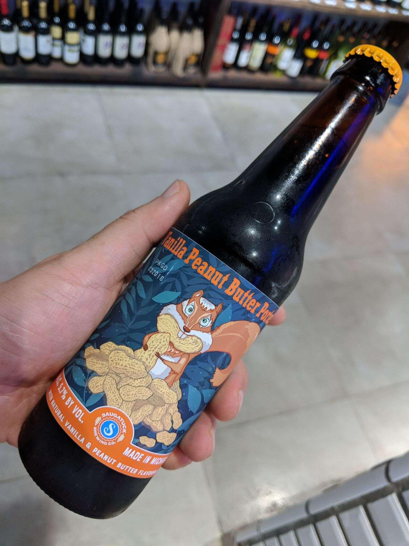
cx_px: 204
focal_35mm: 27
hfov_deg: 51.4
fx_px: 425
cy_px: 273
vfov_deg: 65.3
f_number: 1.8
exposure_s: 1/60
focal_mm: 4.44
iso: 246
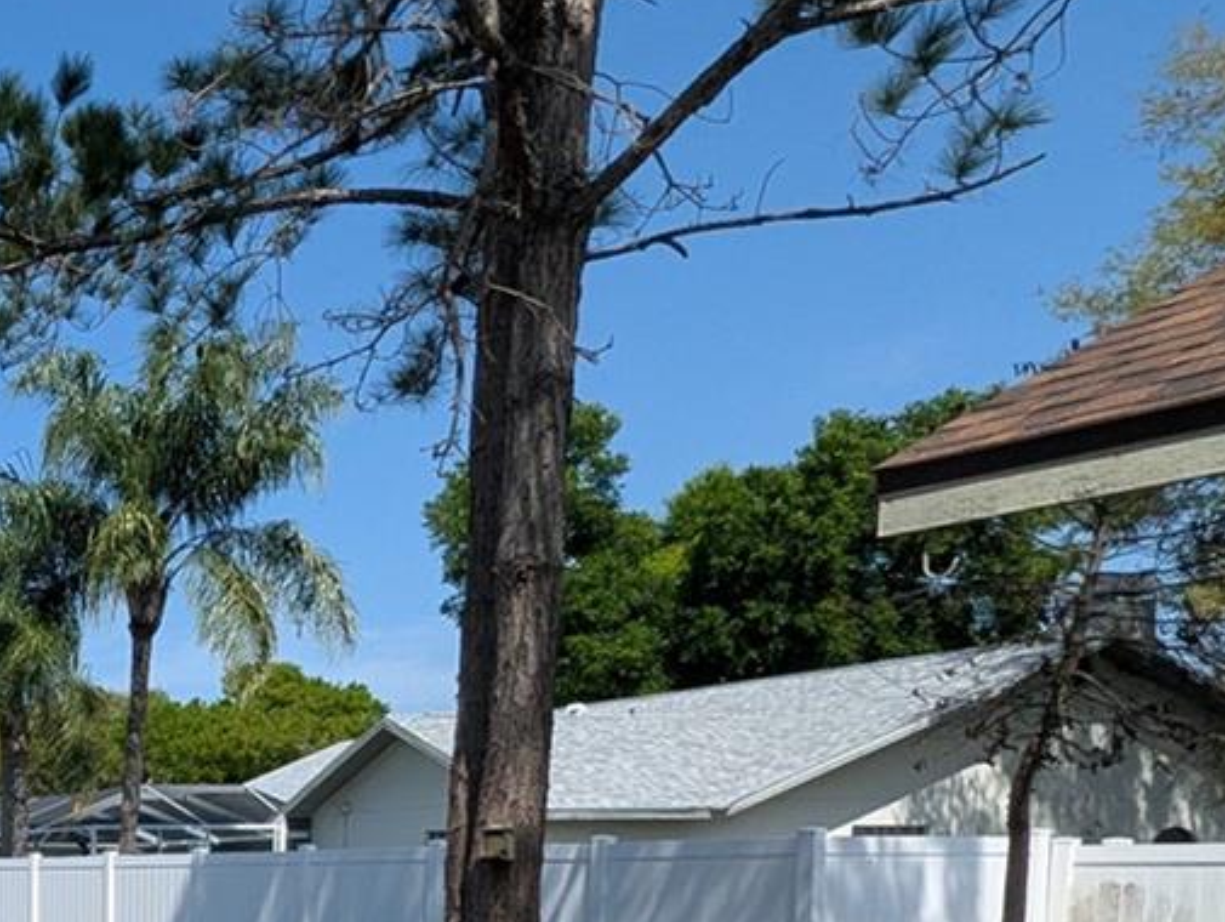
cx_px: -519
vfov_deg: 31.9
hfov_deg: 30.5
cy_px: 963
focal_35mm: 41
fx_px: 1453
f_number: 2.2
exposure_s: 1/1481
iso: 45
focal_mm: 1.95
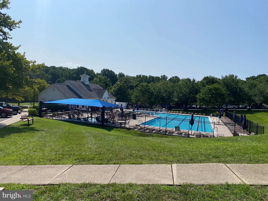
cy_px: 100
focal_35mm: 26
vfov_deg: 53.1
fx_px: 201
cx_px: 134
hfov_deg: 67.3
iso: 32
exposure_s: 1/7194
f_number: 1.8
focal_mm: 4.25
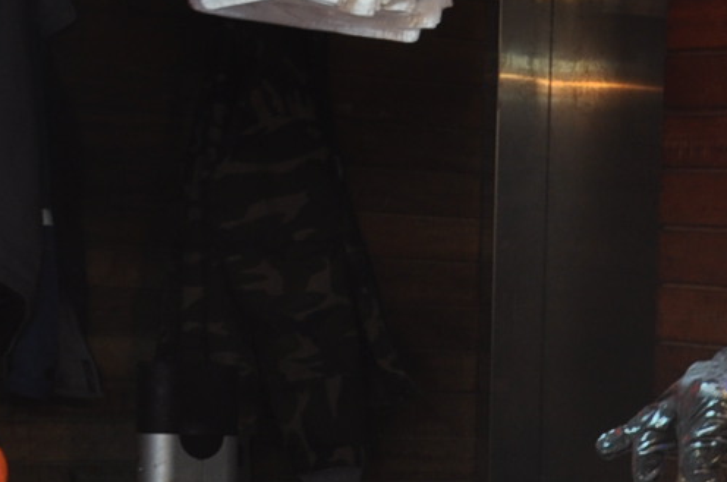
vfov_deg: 9.9
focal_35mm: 136
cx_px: 1464
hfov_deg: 13.0
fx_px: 2745
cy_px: 522
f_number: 7.1
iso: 200
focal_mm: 21
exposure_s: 1/50
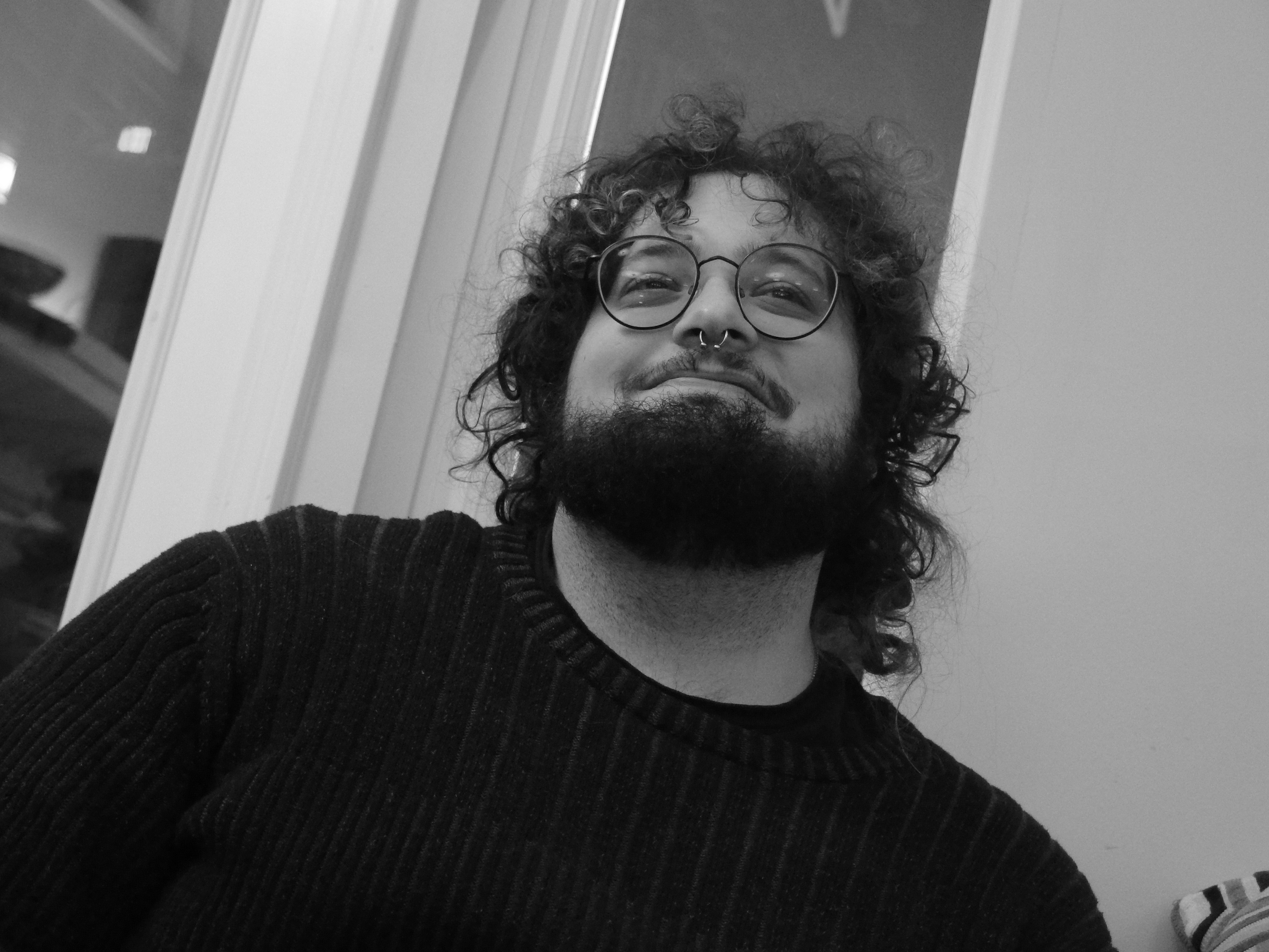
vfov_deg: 26.1
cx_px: 634
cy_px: 476
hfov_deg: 34.3
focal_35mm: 56
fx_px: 2053
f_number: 2.1
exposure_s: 1/160
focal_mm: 12
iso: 1600
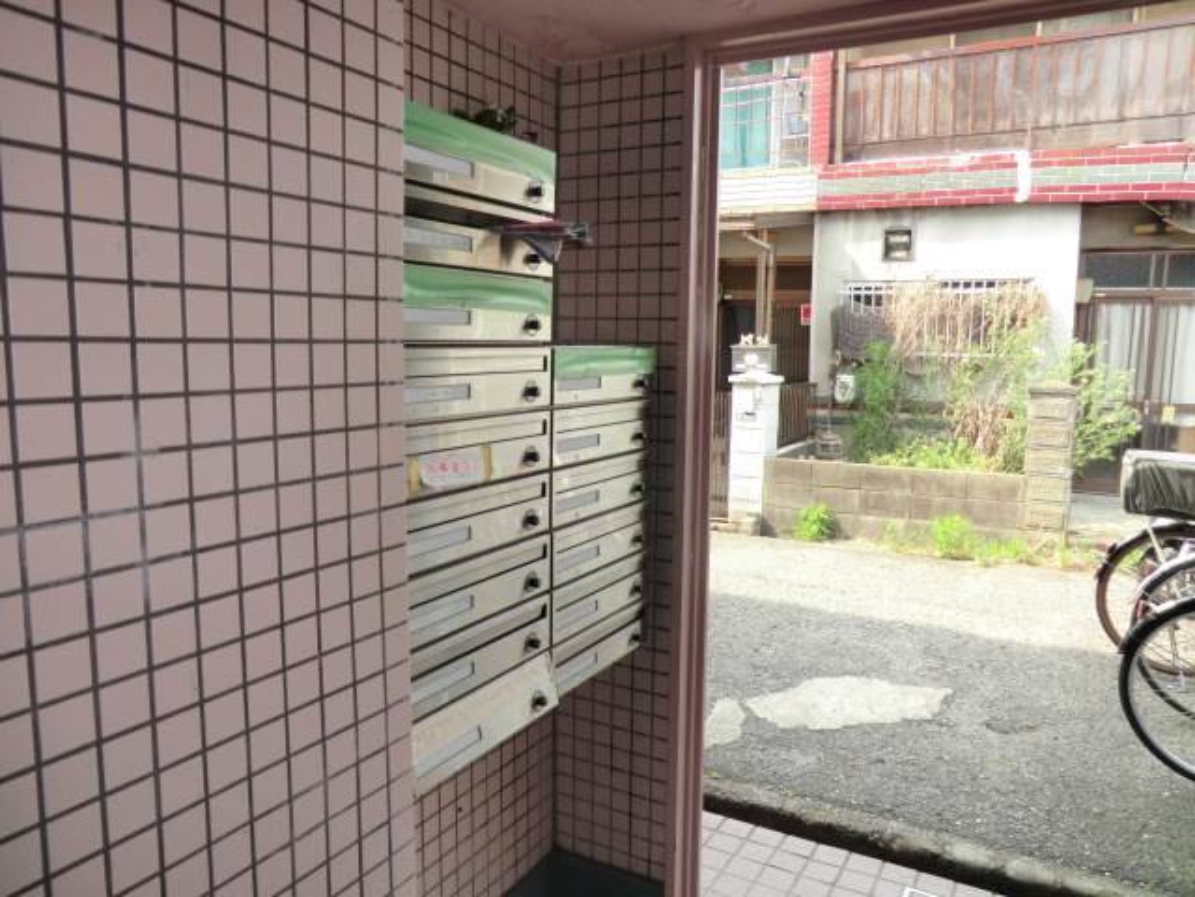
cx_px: 598
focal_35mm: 24
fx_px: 829
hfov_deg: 71.6
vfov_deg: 56.8
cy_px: 448
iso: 80
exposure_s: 1/100
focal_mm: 4.3
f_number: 3.2
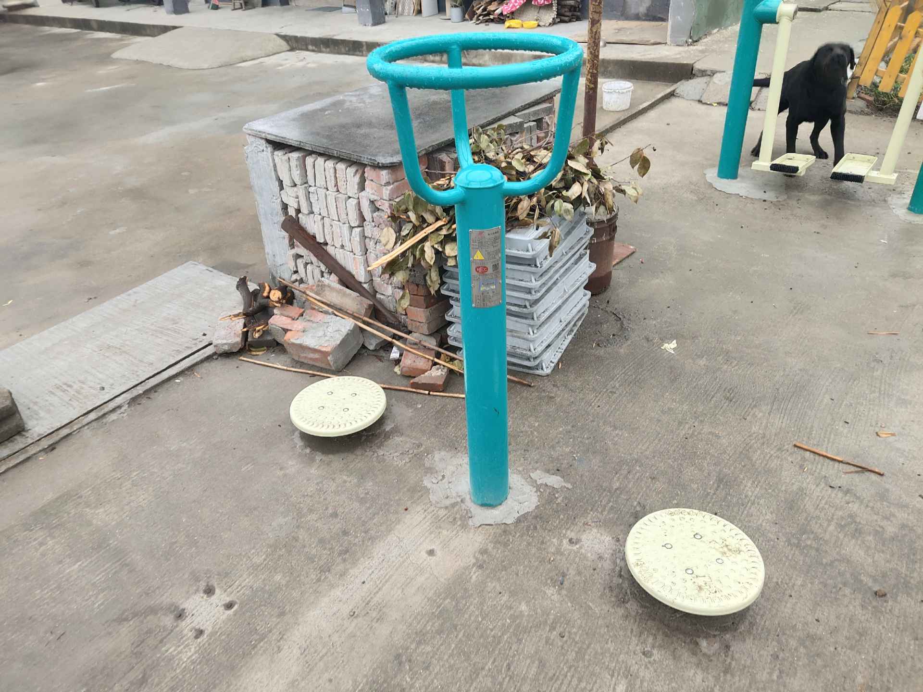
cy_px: 346
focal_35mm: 30
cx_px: 462
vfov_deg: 46.8
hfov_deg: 60.0
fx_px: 800
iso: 50
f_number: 1.79
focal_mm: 4.35
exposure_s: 1/1225
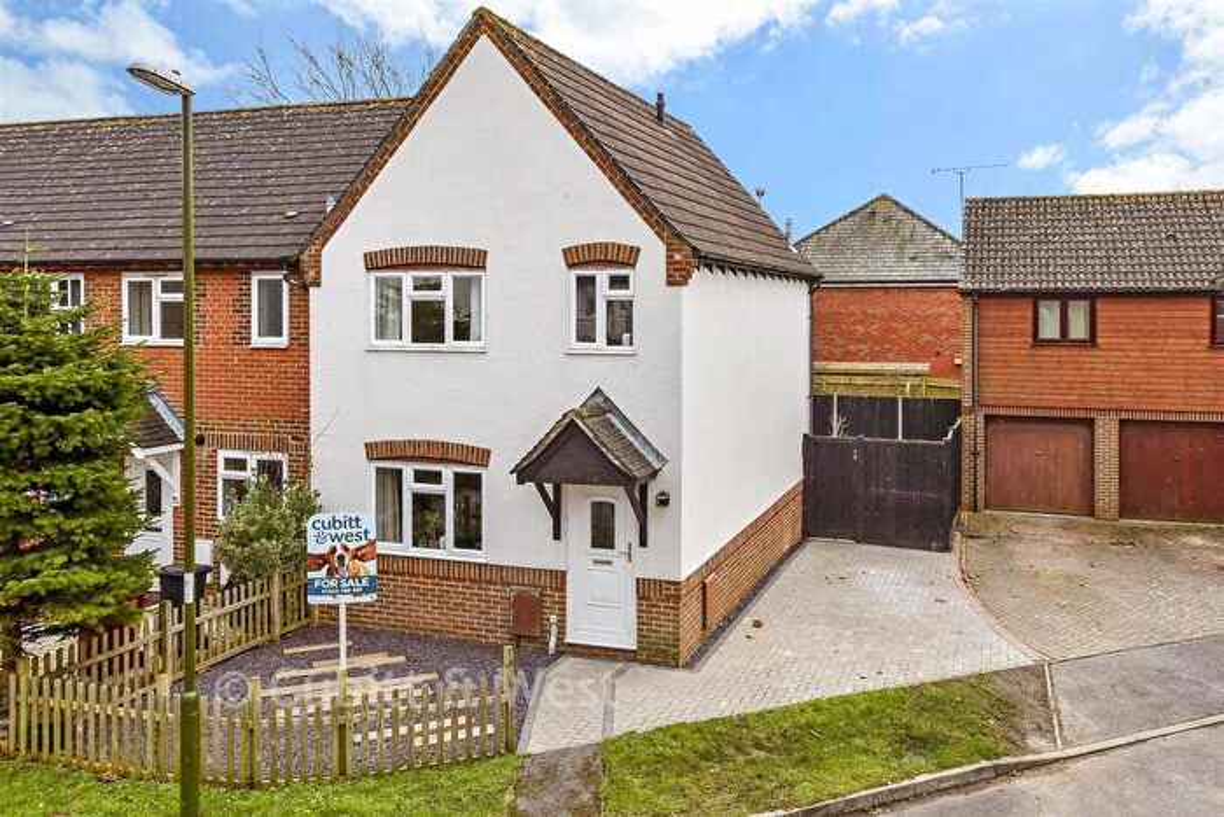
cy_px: 408
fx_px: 1020
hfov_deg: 61.9
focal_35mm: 30
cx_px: 612
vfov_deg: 43.6
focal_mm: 20
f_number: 8
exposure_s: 1/640
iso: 400
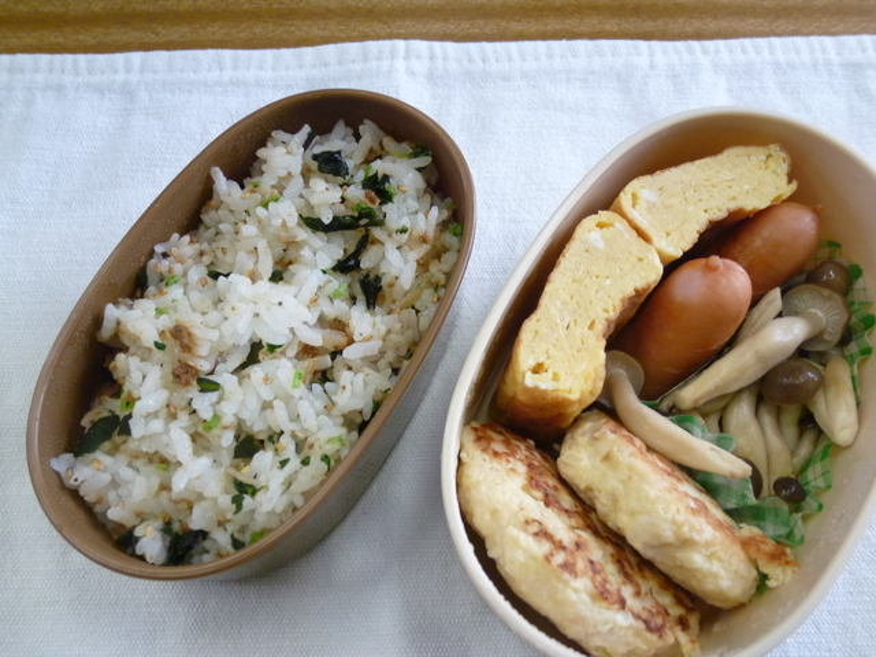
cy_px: 328
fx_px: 734
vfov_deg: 48.2
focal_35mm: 29
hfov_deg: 61.7
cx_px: 438
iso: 160
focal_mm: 5.1
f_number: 2.4
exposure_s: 1/60
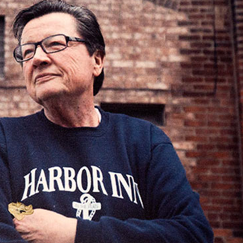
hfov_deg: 19.0
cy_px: 116
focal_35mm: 91
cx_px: 66
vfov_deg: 19.1
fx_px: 723
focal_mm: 68
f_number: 4.8
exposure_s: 1/180
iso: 1250
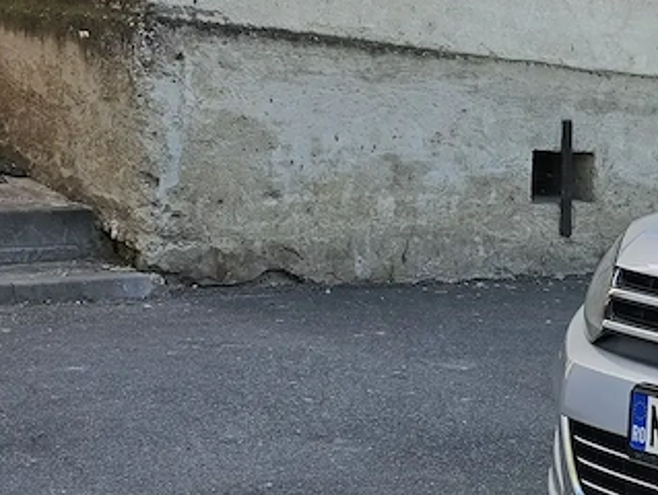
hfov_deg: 21.8
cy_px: 439
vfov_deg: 20.1
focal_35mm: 72
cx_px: 1025
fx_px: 1370
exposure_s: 1/121
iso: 10
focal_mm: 6.3
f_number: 1.7
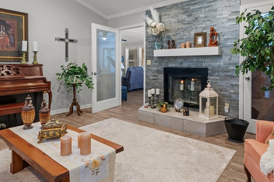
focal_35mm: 25
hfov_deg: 71.2
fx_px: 190
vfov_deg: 50.5
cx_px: 156
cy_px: 63
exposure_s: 1/4
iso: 640
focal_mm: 13
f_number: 8
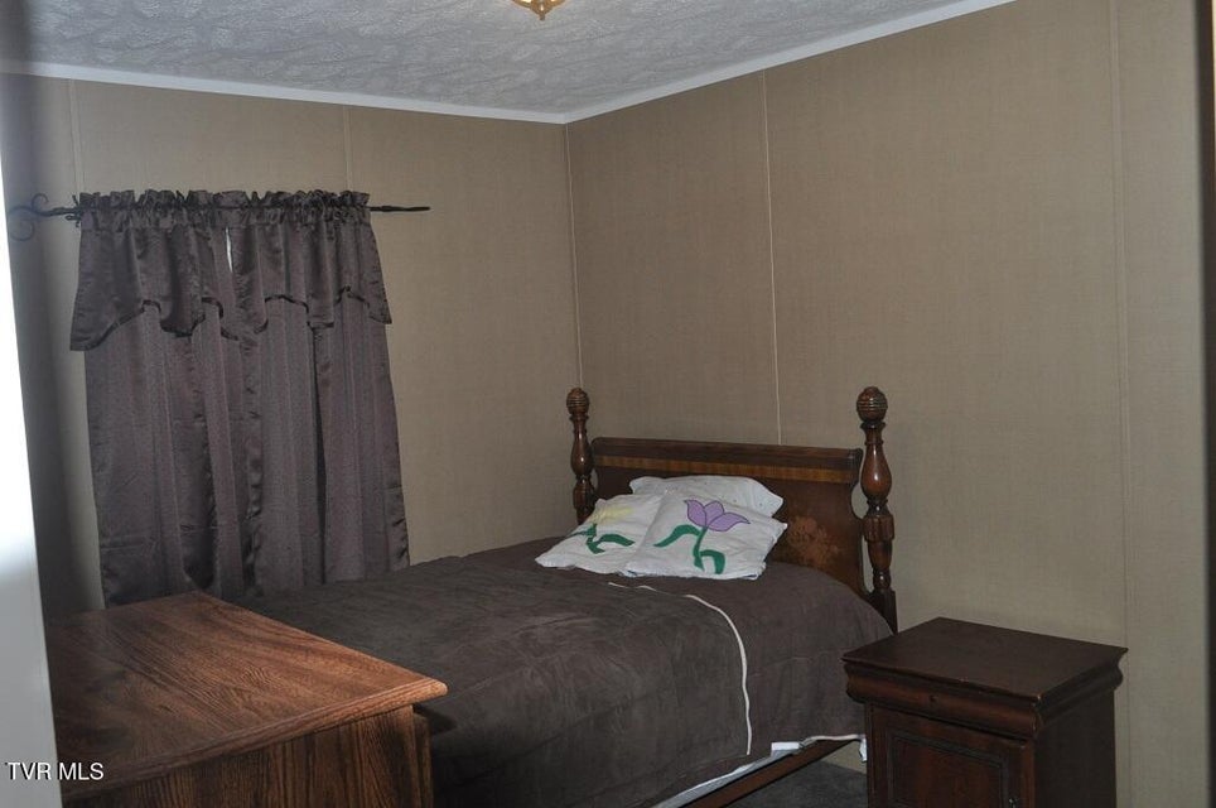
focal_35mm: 33
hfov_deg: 57.3
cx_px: 608
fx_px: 1113
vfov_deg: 39.9
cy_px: 404
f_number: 4
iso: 800
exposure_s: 1/60
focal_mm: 22
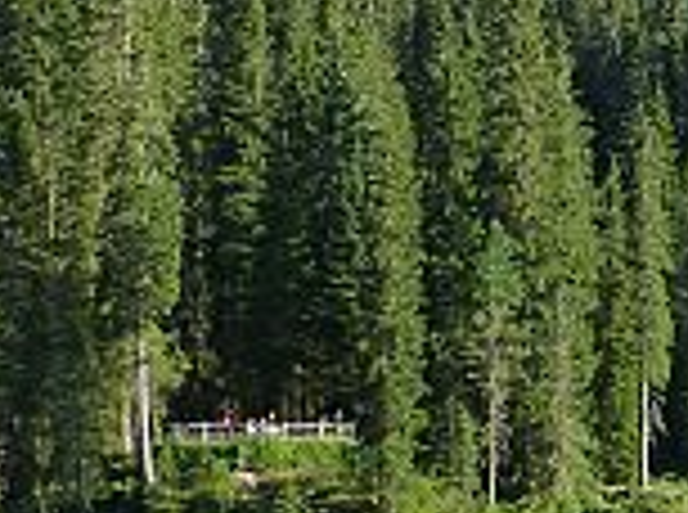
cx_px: 989
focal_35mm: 107
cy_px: 261
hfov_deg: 16.9
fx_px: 2122
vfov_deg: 13.8
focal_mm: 4.3
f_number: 4
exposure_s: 1/320
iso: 160
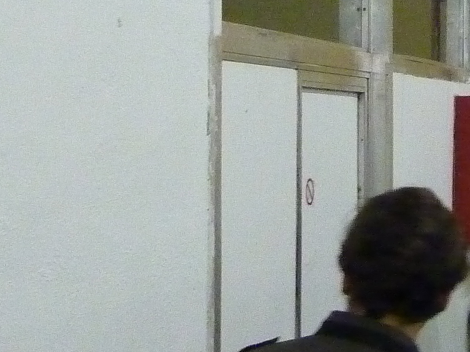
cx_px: 620
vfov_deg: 12.2
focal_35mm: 121
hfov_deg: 15.5
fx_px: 1643
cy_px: 132
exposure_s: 1/30
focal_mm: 5
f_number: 3.4
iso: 800
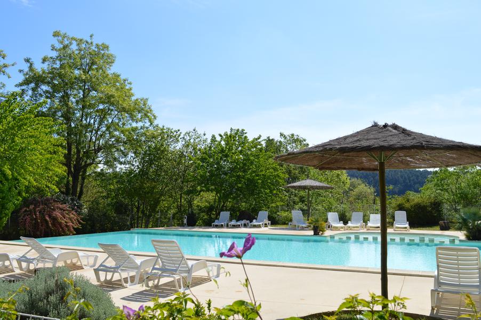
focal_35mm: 33
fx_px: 441
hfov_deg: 57.3
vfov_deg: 39.9
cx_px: 240
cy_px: 160
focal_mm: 22
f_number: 9
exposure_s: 1/320
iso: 100
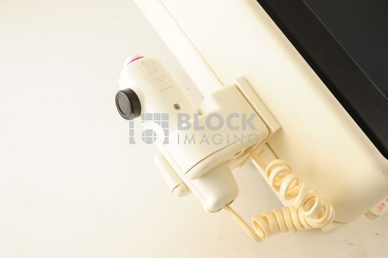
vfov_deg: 26.9
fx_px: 538
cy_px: 129
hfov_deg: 39.6
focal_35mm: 50
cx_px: 194
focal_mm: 50
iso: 1600
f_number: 14
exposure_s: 1/125
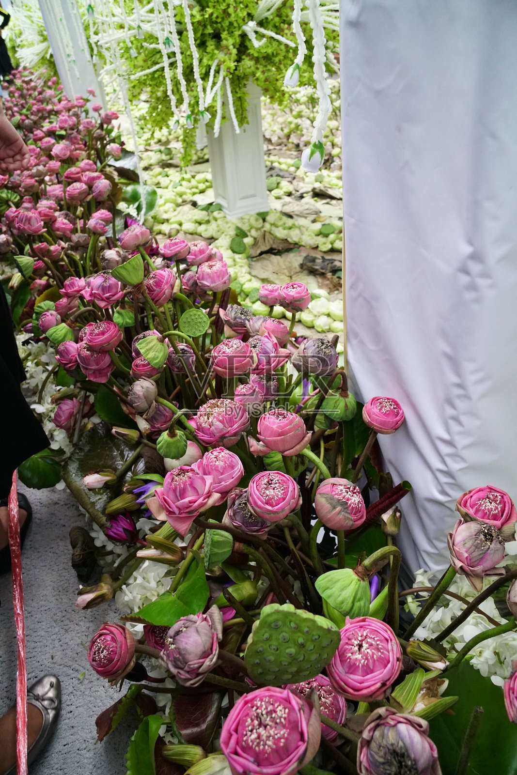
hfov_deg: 53.1
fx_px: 517
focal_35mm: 24
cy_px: 388
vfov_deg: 73.7
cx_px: 258
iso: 4000
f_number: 5
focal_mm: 16
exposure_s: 1/250
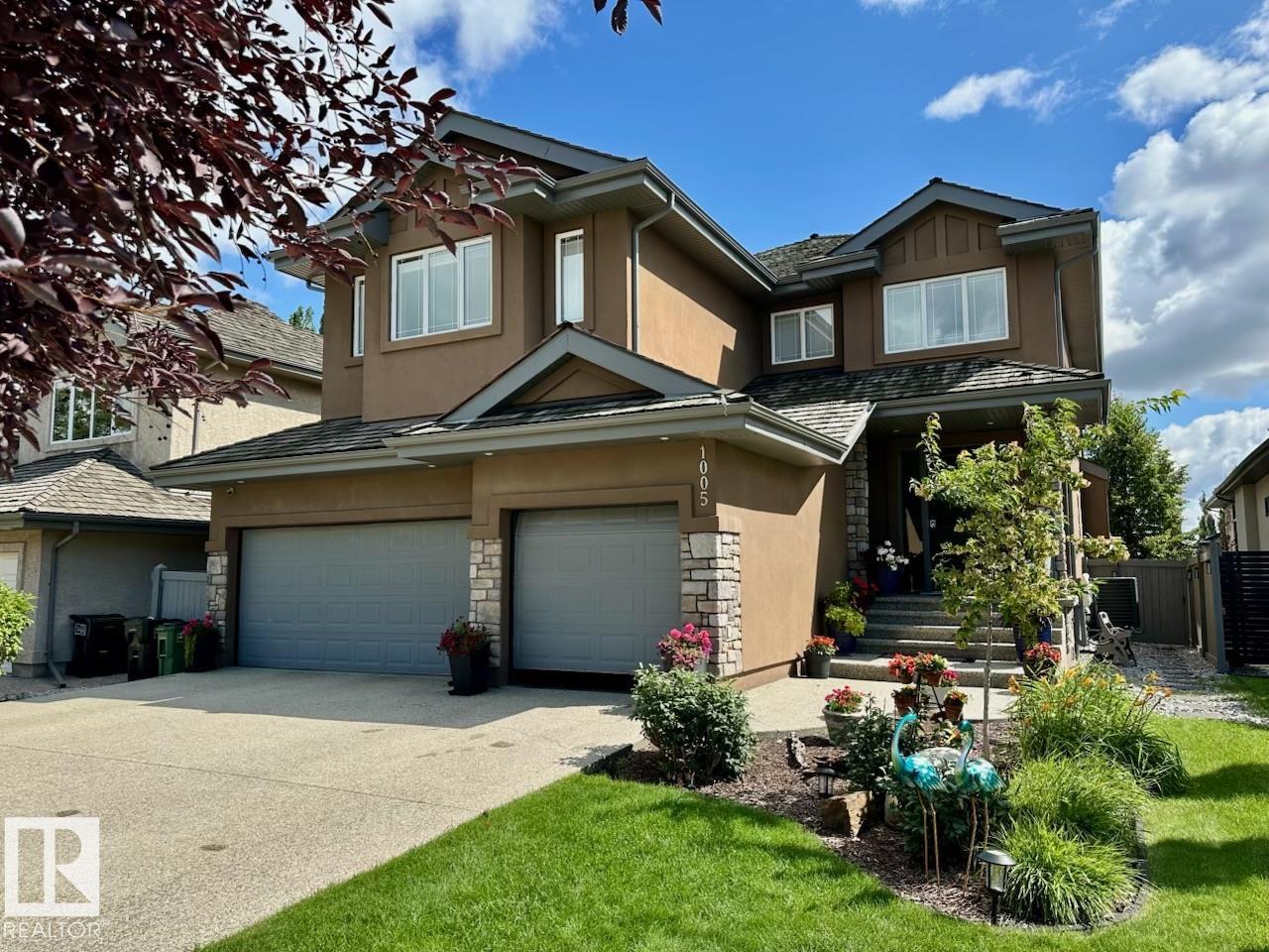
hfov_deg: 71.6
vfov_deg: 56.8
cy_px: 476
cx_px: 634
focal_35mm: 24
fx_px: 880
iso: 80
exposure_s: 1/2469
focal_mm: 6.86
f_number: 1.78
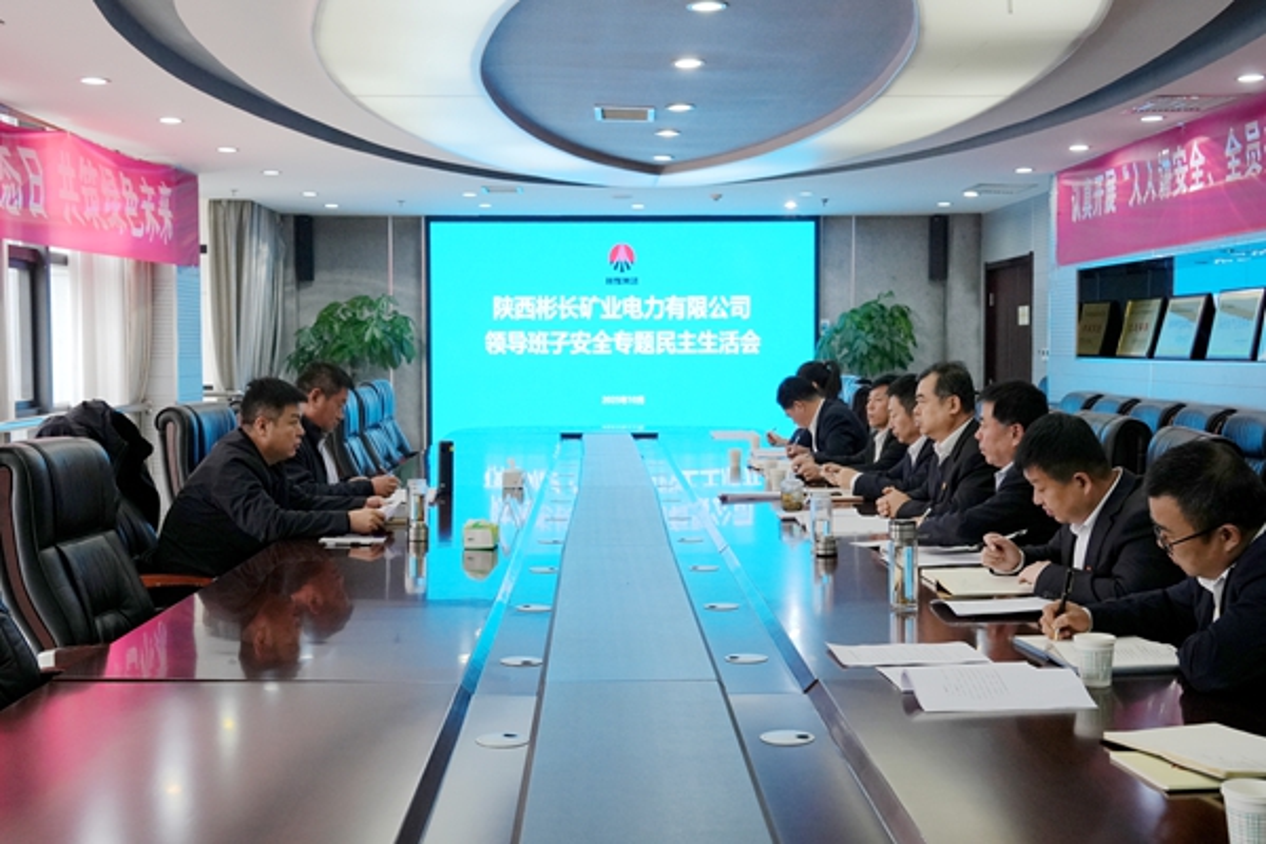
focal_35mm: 41
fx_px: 1442
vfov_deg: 32.6
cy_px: 422
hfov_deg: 47.4
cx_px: 633
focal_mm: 41
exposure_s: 1/125
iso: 2000
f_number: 7.1
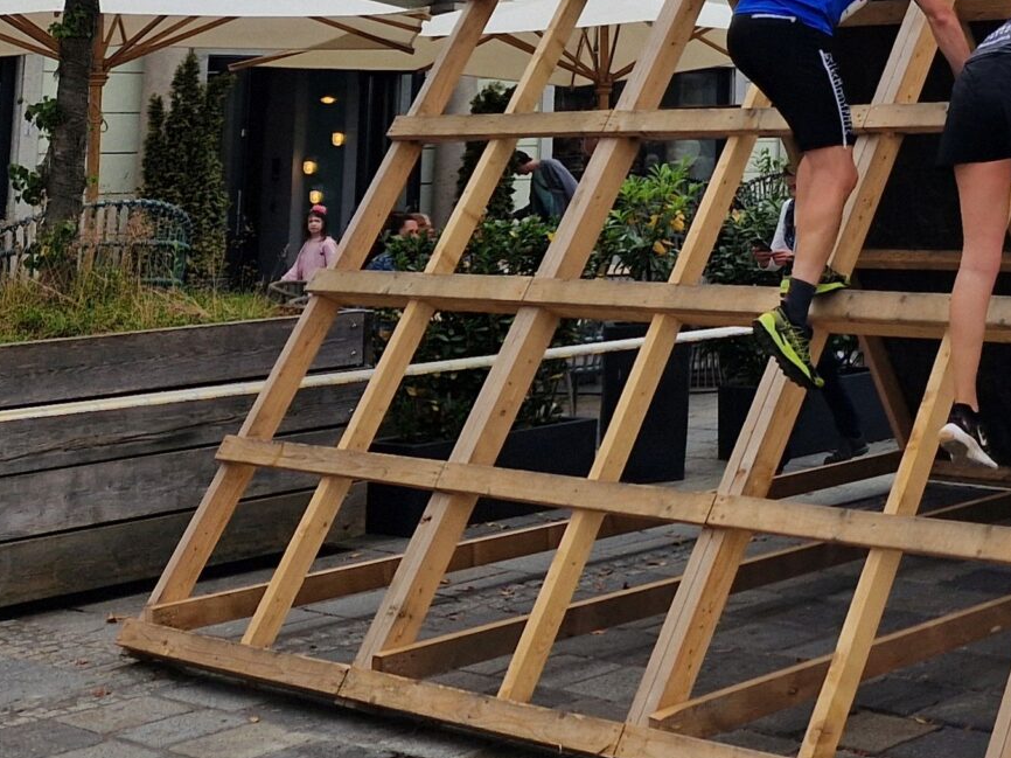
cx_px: 1281
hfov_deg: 25.1
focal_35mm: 68
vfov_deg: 20.4
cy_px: -112
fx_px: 1985
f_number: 1.8
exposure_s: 1/1084
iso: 50
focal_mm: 5.4
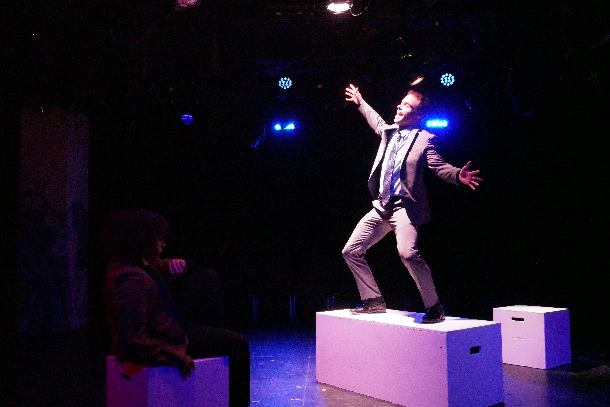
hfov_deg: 54.4
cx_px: 305
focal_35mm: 35
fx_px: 593
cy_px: 204
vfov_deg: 37.9
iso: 40000
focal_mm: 35
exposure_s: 1/400
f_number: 6.3
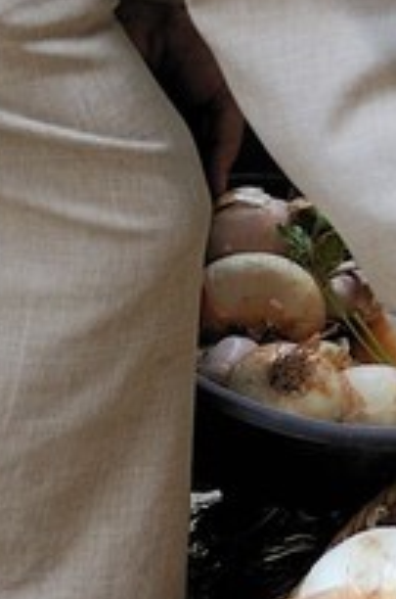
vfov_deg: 7.3
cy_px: -502
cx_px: 1094
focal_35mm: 275
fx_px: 4560
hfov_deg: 4.8
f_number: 5
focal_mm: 35
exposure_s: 1/125
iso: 400
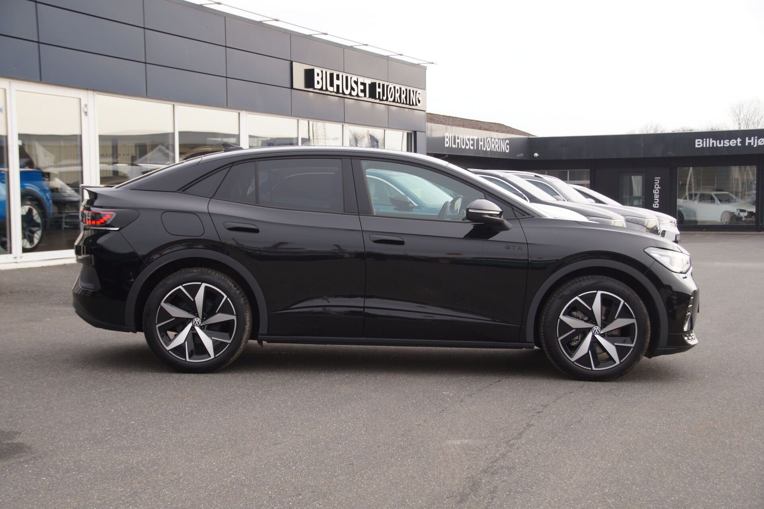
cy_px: 254
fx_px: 1114
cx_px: 382
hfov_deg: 37.9
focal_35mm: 52
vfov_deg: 25.7
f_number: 6.3
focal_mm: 35
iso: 100
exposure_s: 1/125
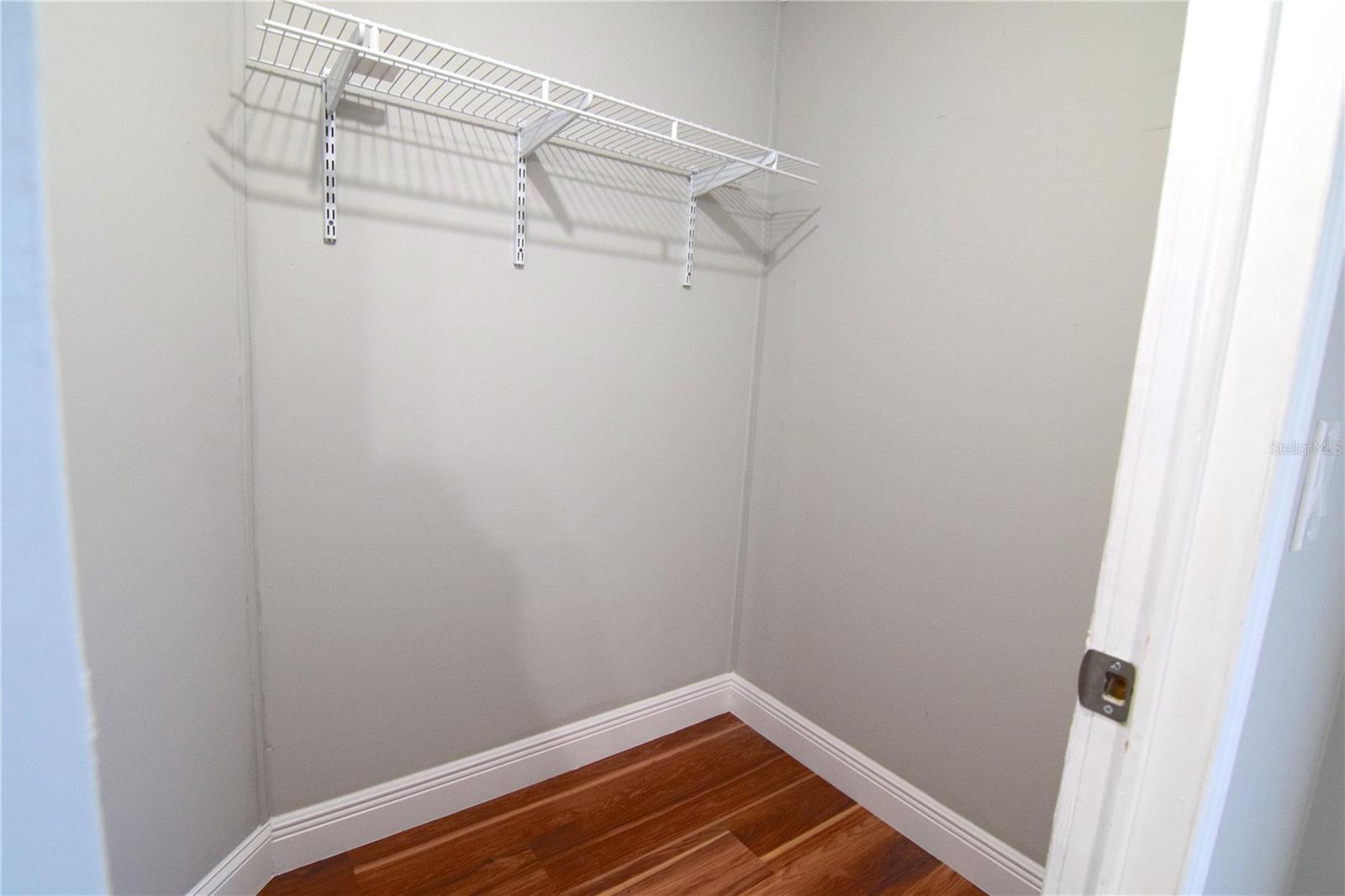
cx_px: 672
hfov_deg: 95.0
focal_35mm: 16
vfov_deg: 72.0
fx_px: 616
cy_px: 448
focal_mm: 11
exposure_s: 1/60
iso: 1600
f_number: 6.3
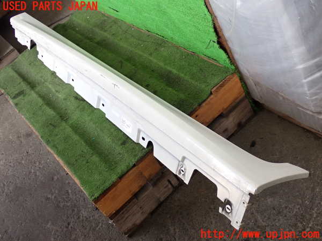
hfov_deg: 40.4
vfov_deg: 30.9
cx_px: 161
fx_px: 437
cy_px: 120
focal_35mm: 47
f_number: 3.1
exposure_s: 1/125
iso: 320
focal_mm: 8.4
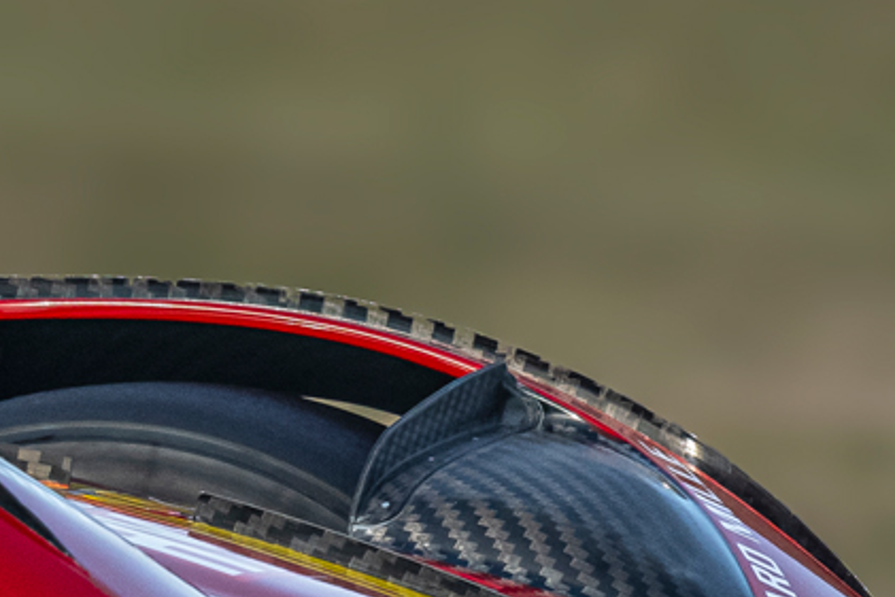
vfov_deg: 0.5
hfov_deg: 0.8
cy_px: 670
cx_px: -223
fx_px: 64981
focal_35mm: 2613
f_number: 4
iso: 1000
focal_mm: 500
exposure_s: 1/4000
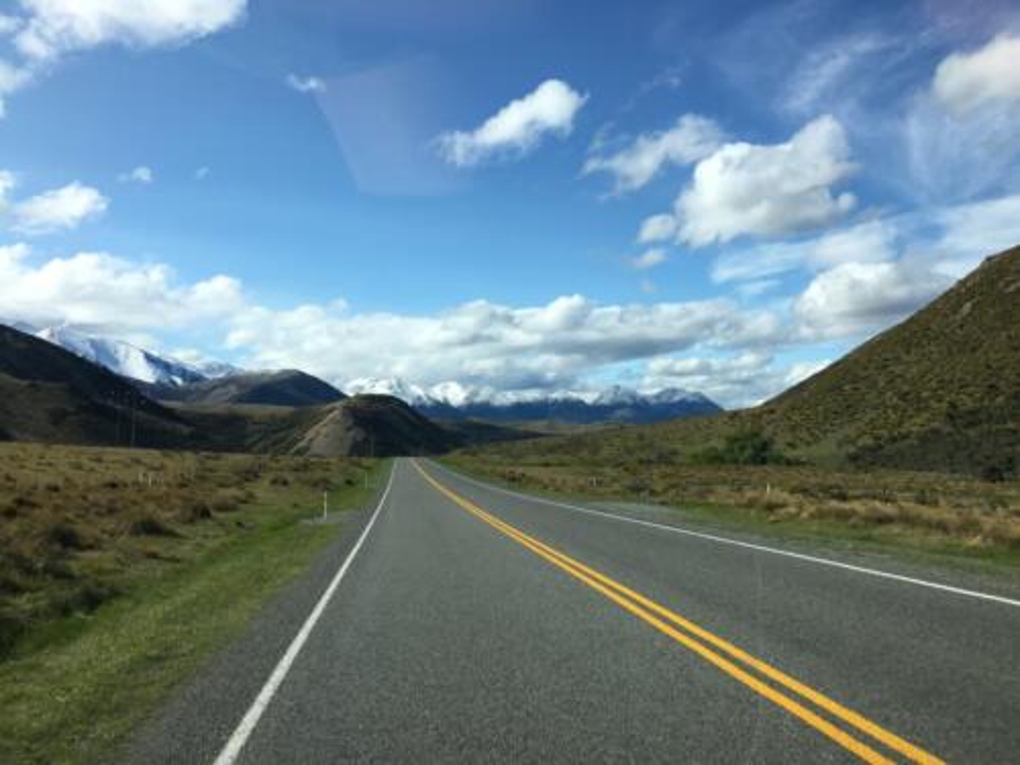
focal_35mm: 29
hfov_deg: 61.7
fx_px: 855
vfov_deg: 48.2
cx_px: 510
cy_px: 382
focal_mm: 4.15
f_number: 2.2
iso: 25
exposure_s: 1/1789
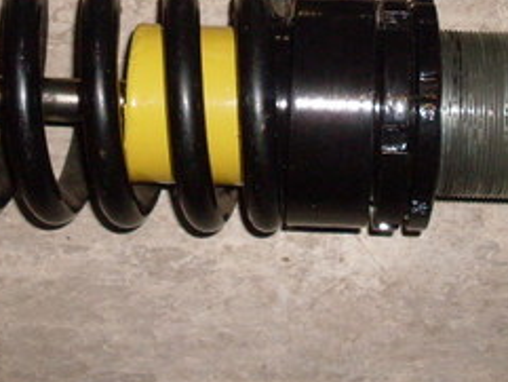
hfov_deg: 19.4
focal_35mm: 101
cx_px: 272
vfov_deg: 14.1
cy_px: -116
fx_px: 1483
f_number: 2.8
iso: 100
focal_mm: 6.3
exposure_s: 1/45
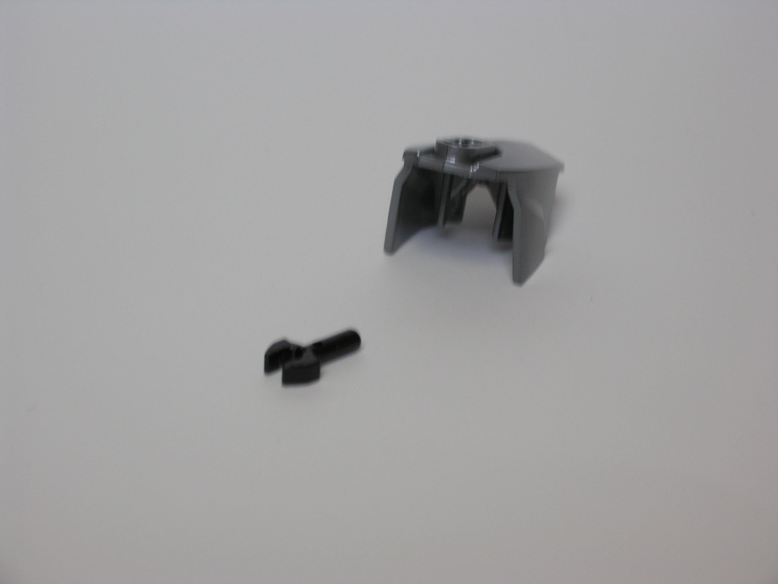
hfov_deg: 23.0
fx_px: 1910
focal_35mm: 85
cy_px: 292
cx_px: 389
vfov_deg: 17.4
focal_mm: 21.6
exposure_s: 1/4.1
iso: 79
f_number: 4.9
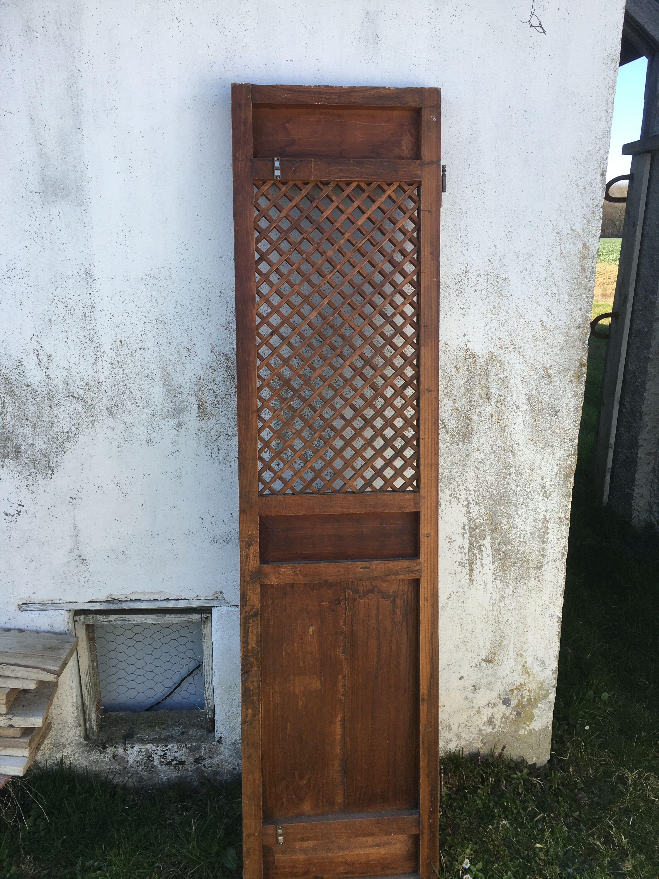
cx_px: 330
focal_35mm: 29
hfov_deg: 48.2
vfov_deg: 61.7
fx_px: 736
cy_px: 440
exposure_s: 1/442
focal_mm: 4.15
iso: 25
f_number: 2.2
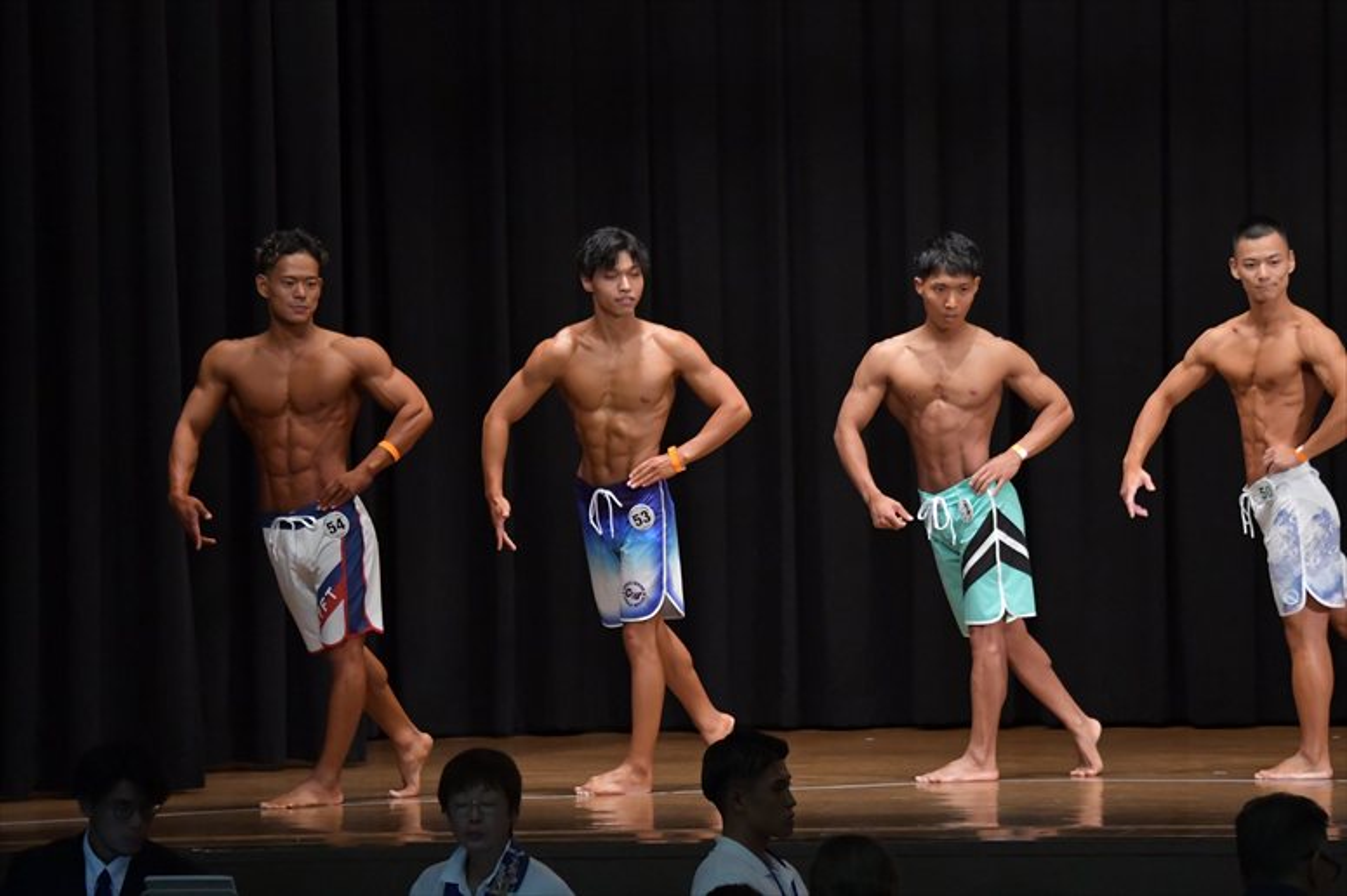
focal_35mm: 183
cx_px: 674
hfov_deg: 11.2
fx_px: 6844
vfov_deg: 7.5
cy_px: 448
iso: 5000
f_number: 5.6
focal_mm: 122
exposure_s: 1/400
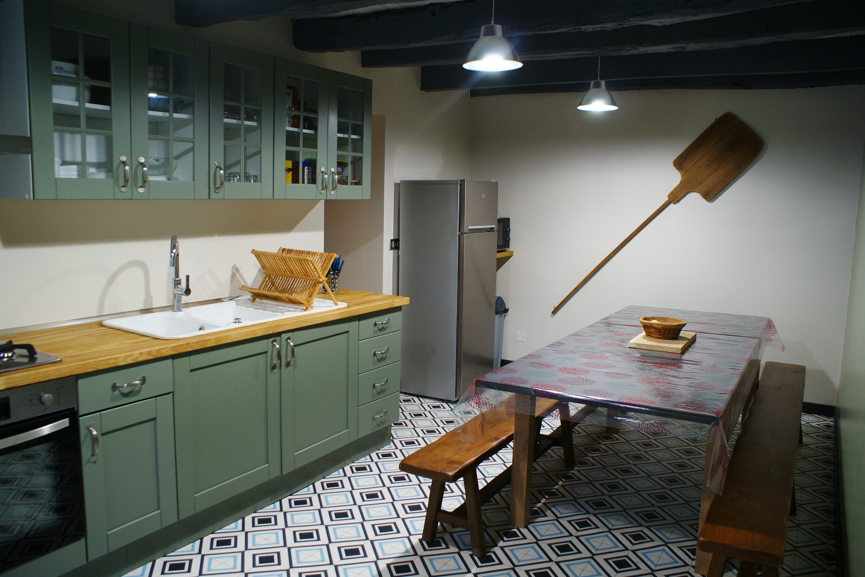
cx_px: 432
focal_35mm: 27
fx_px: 649
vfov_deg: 47.9
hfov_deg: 67.4
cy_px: 288
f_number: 3.5
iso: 250
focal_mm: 18
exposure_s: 1/30
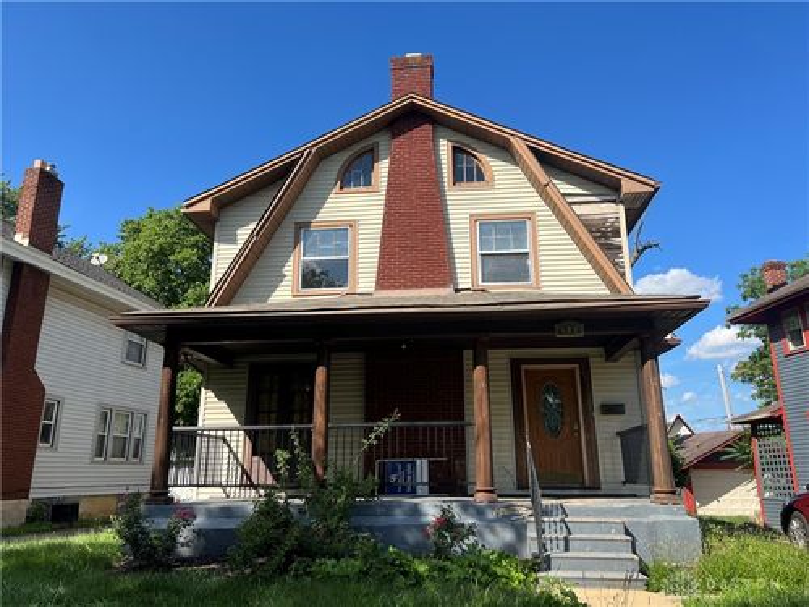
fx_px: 608
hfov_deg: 67.3
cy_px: 304
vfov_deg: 53.1
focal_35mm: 26
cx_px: 404
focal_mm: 5.7
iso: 50
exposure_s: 1/2841
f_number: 1.5
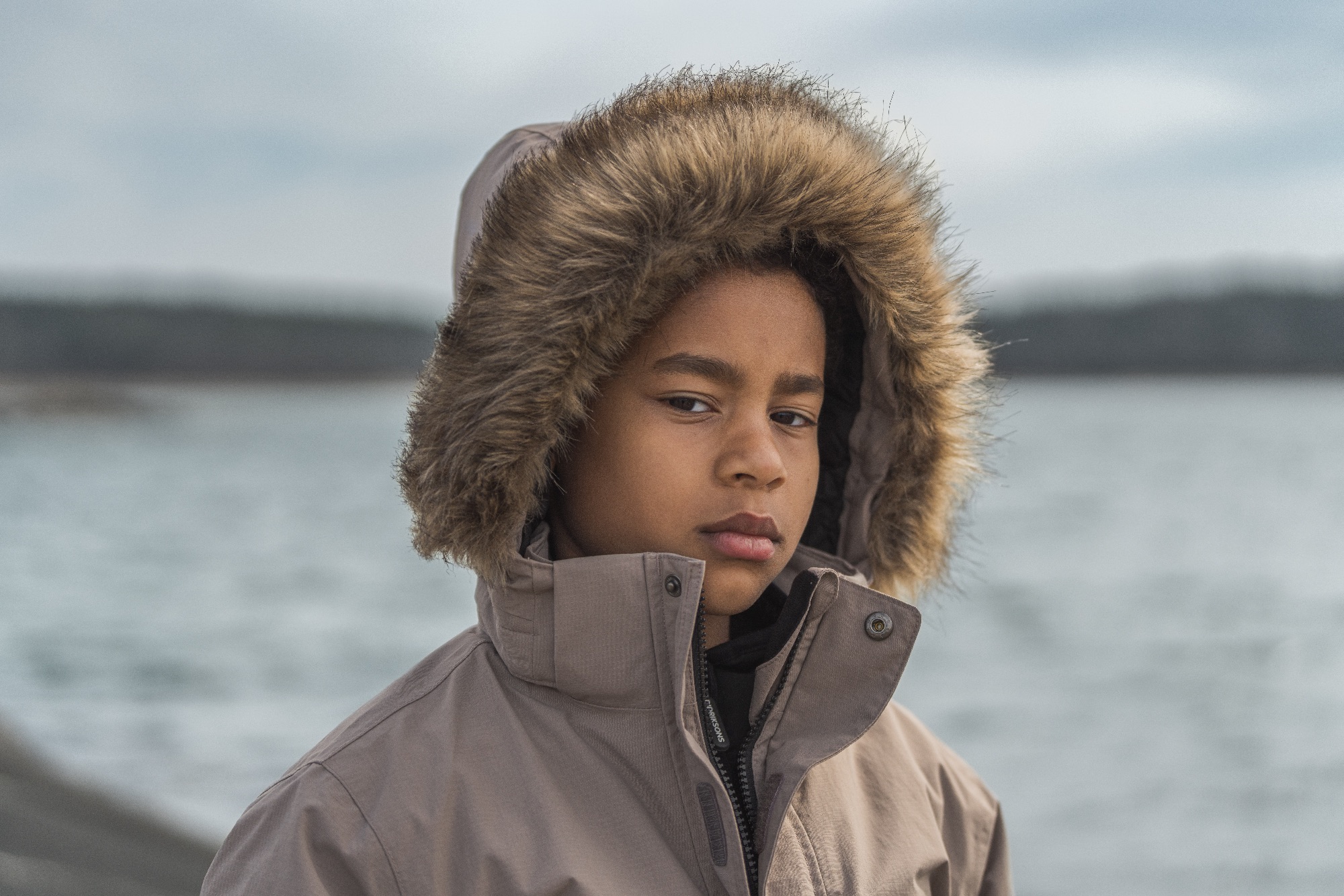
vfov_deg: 19.5
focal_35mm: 70
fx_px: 2613
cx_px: 672
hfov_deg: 28.8
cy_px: 448
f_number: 2.8
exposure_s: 1/5000
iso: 400
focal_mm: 70
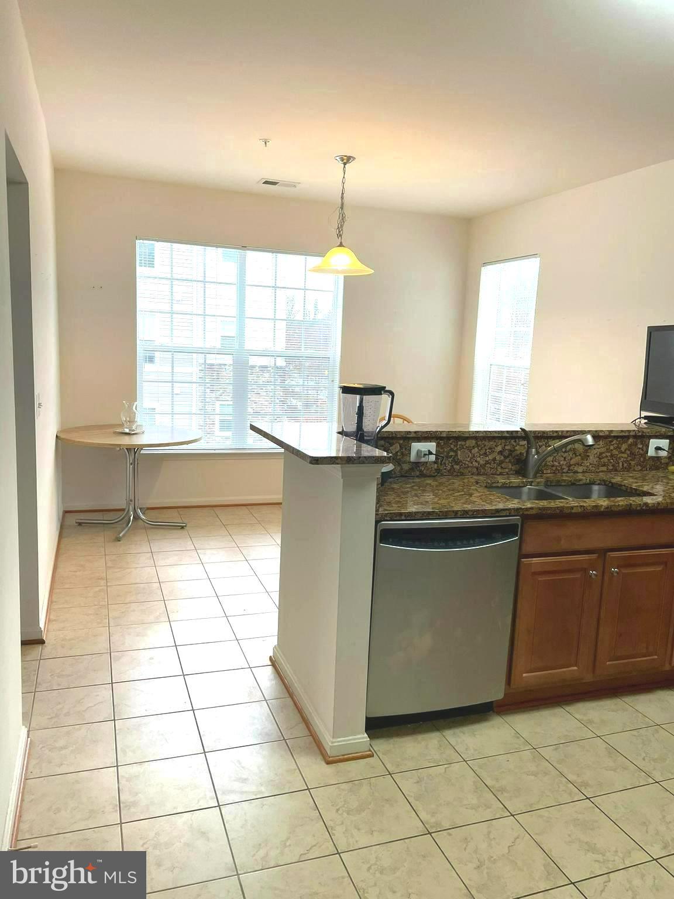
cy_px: 450
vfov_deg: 67.3
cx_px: 337
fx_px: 675
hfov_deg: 53.1
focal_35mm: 26
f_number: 1.6
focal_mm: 4.2
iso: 80
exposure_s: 1/60
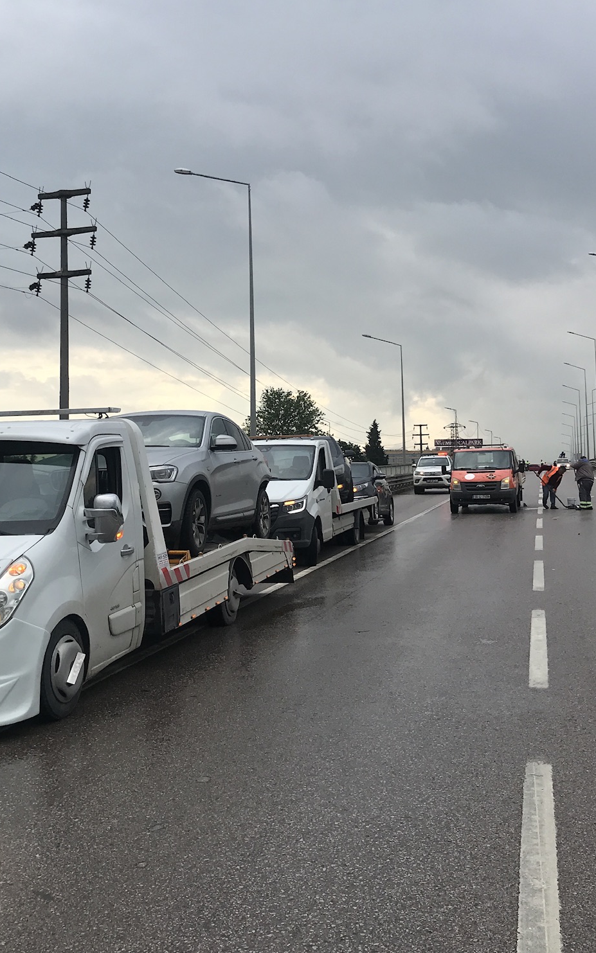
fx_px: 1065
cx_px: 207
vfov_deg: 48.0
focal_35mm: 41
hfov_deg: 31.1
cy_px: 398
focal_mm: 3.99
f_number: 1.8
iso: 20
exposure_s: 1/1520
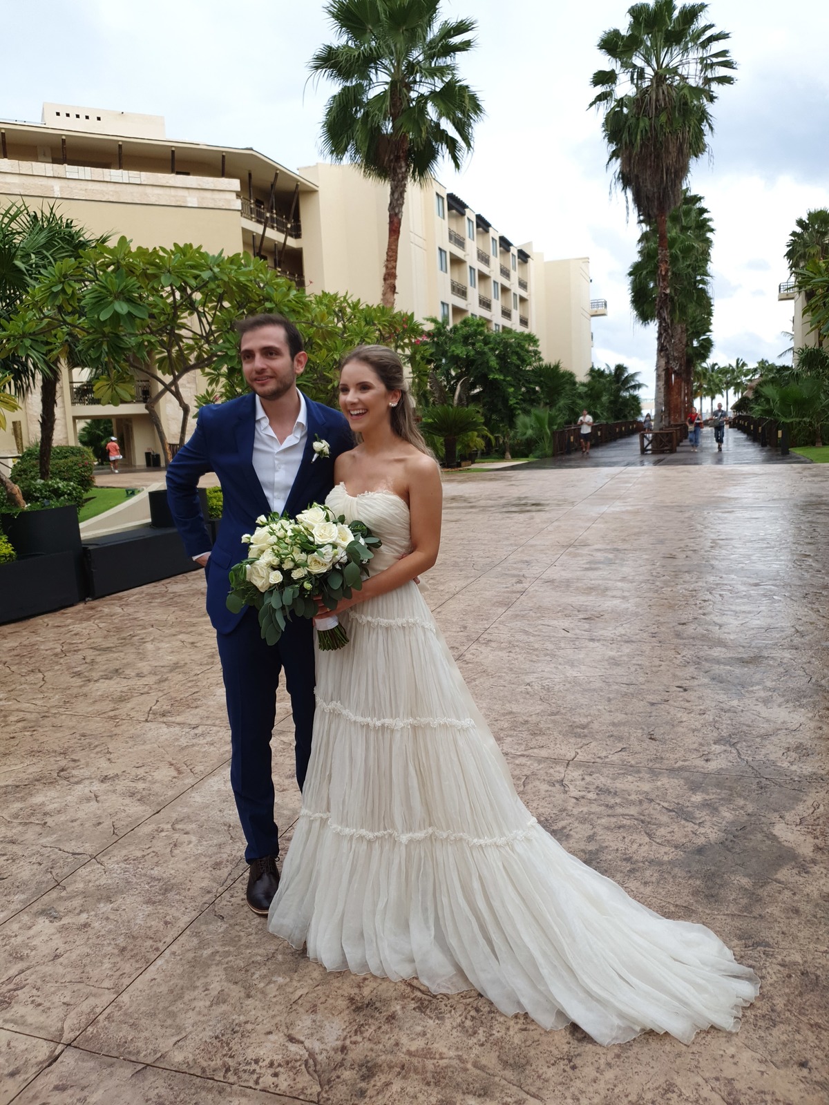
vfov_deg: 67.3
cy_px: 552
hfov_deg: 53.1
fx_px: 830
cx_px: 414
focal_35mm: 26
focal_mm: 4.32
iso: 50
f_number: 1.5
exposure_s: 1/141
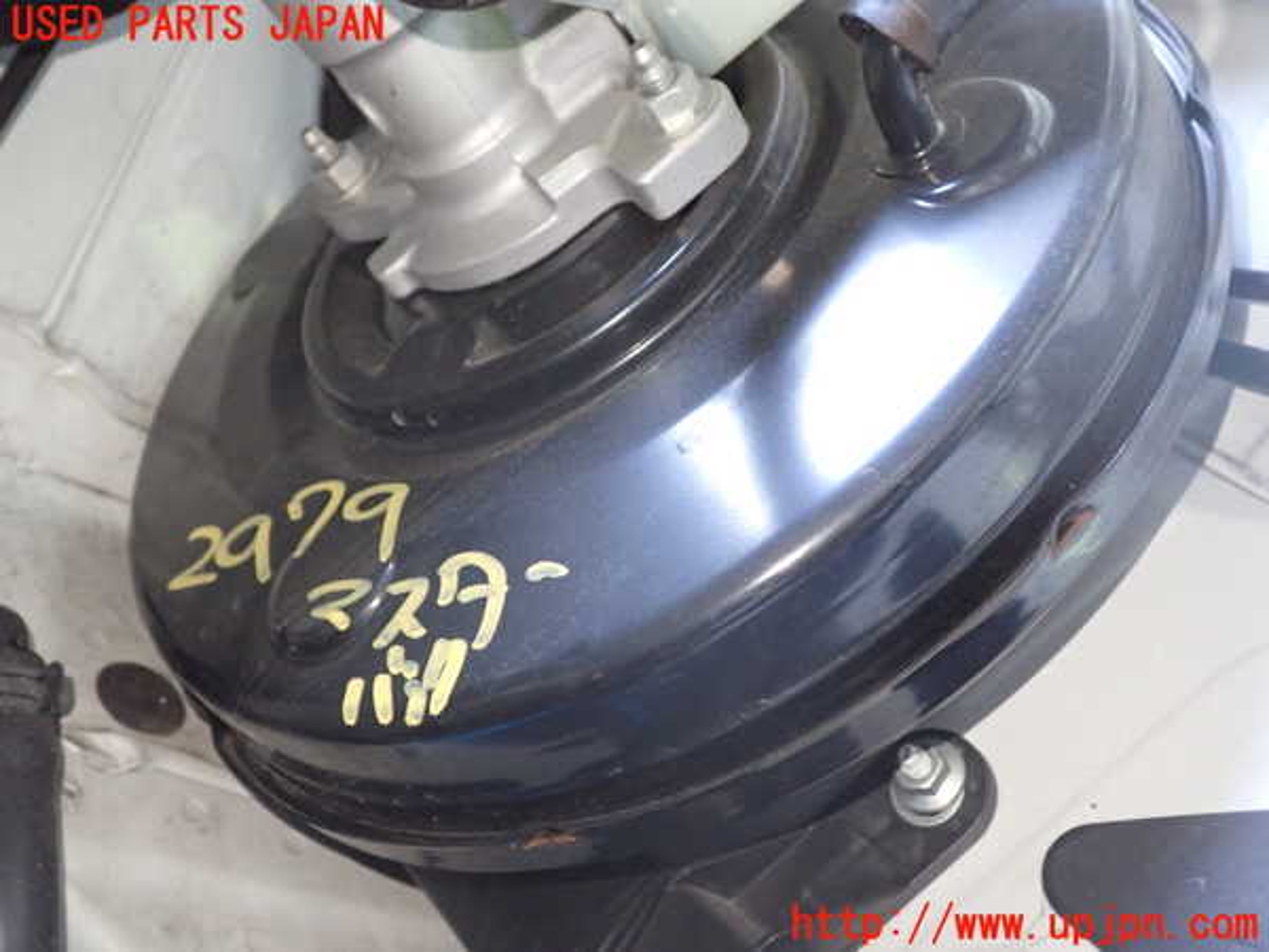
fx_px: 1173
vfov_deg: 44.2
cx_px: 634
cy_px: 476
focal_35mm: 32
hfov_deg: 56.8
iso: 640
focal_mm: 5.79
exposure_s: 1/30
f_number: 2.4
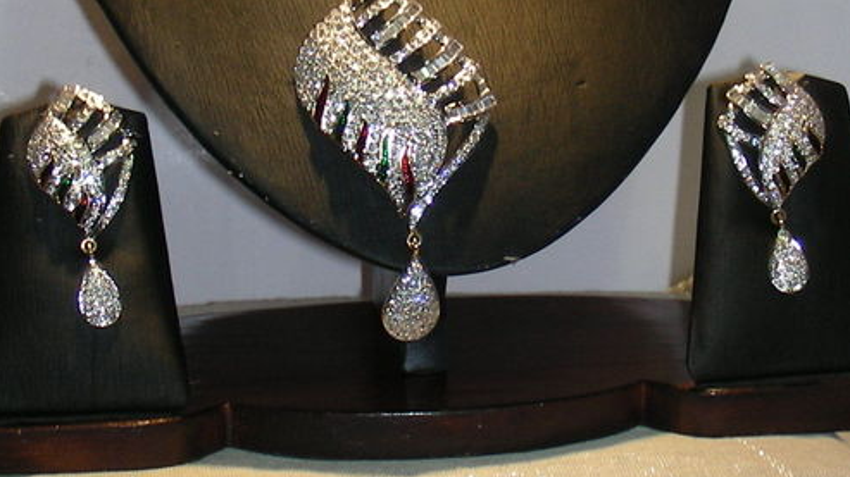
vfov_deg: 28.3
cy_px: 211
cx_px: 424
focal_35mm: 42
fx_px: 946
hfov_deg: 48.4
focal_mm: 6.3
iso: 50
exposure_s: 1/30
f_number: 3.5
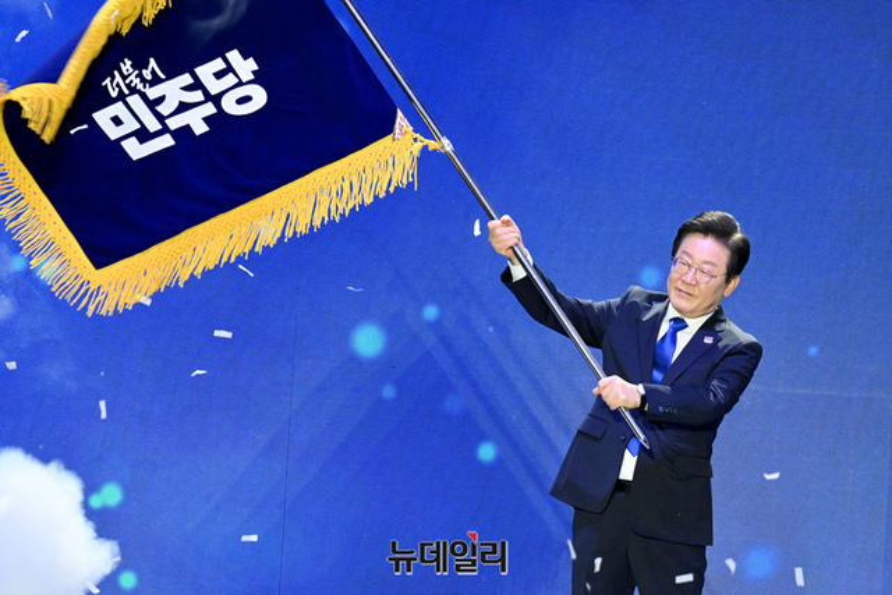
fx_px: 7930
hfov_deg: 6.4
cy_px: 298
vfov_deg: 4.3
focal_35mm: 320
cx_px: 446
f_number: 7.1
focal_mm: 320
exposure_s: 1/250
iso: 2500
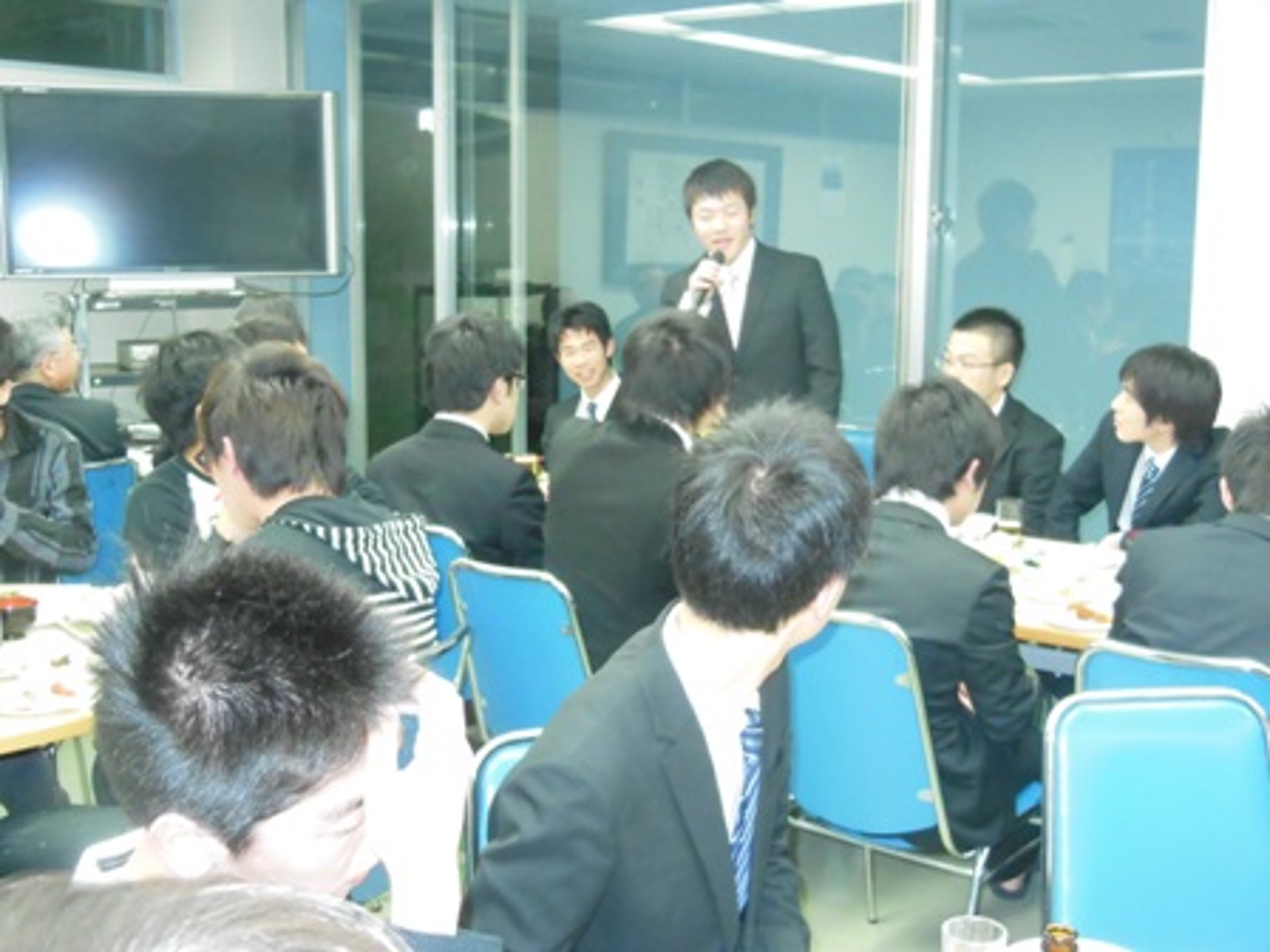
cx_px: 635
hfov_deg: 42.1
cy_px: 476
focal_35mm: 45
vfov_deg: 32.2
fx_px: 1651
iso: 1600
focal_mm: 8
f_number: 4.4
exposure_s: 1/30
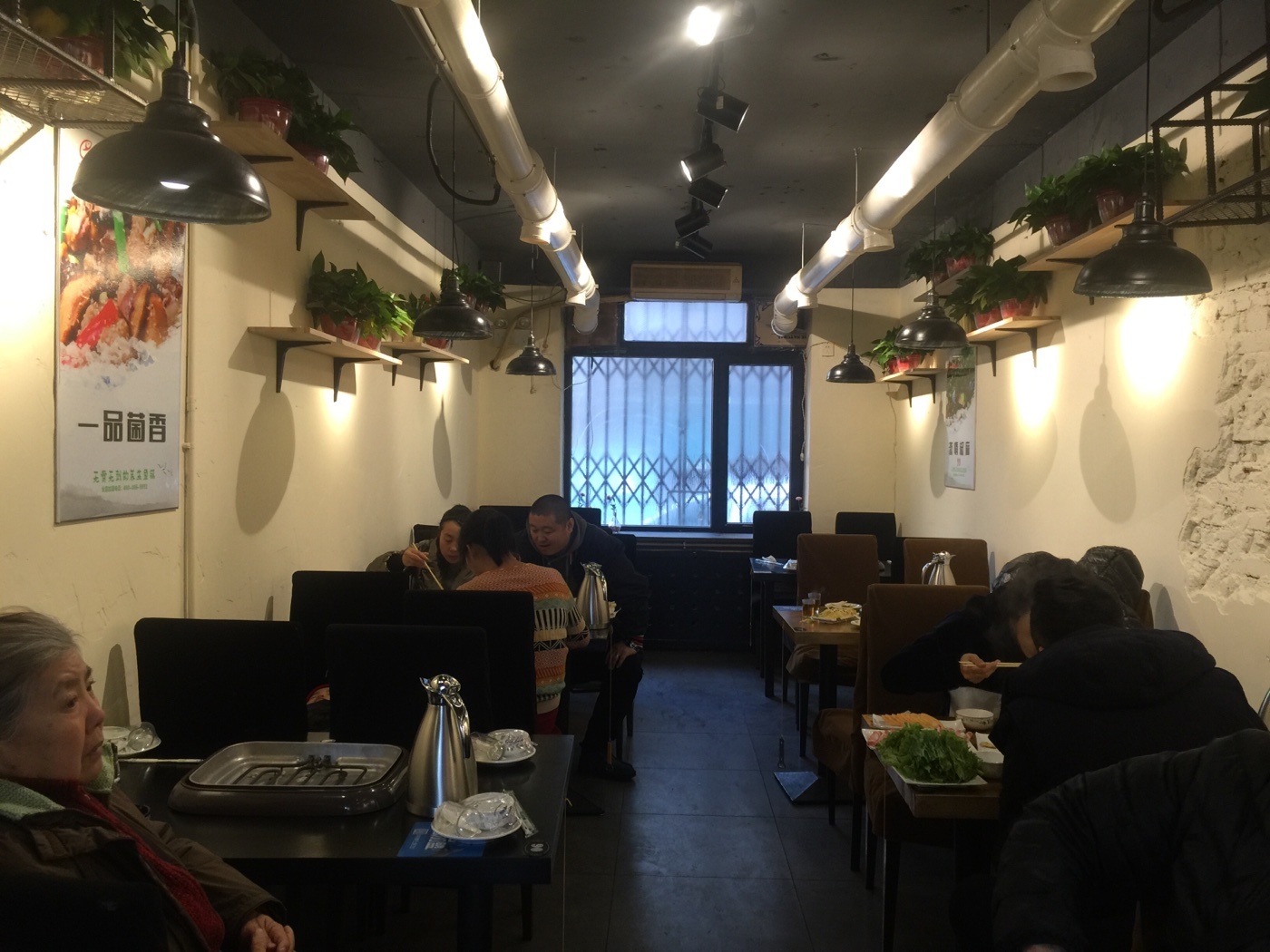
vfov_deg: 48.2
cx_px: 635
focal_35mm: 29
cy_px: 476
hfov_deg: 61.7
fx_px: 1064
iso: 40
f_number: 2.2
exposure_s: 1/15
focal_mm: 4.15
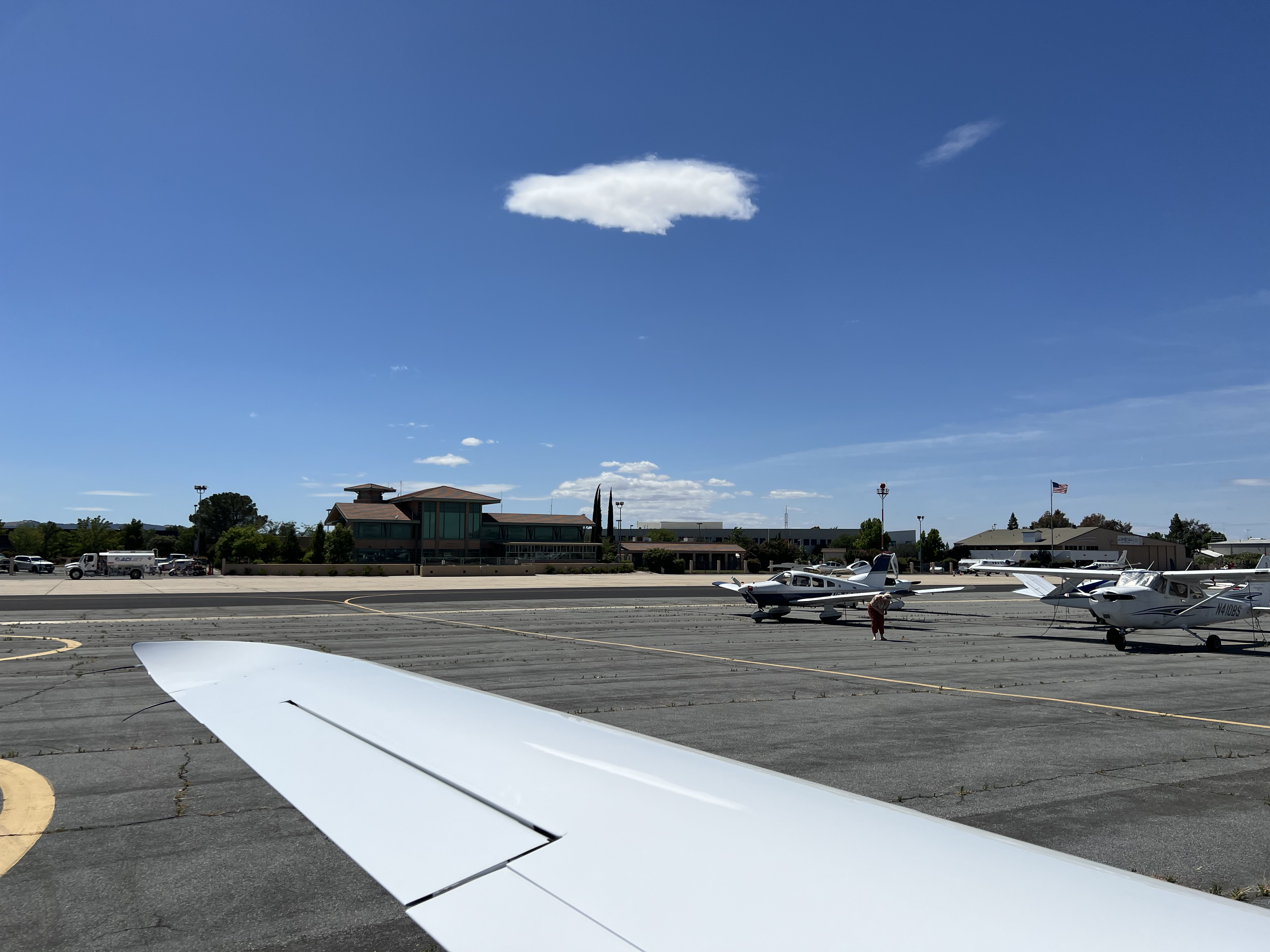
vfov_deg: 53.1
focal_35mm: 26
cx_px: 635
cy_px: 476
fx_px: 954
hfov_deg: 67.3
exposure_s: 1/12658
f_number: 1.5
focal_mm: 5.7
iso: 50
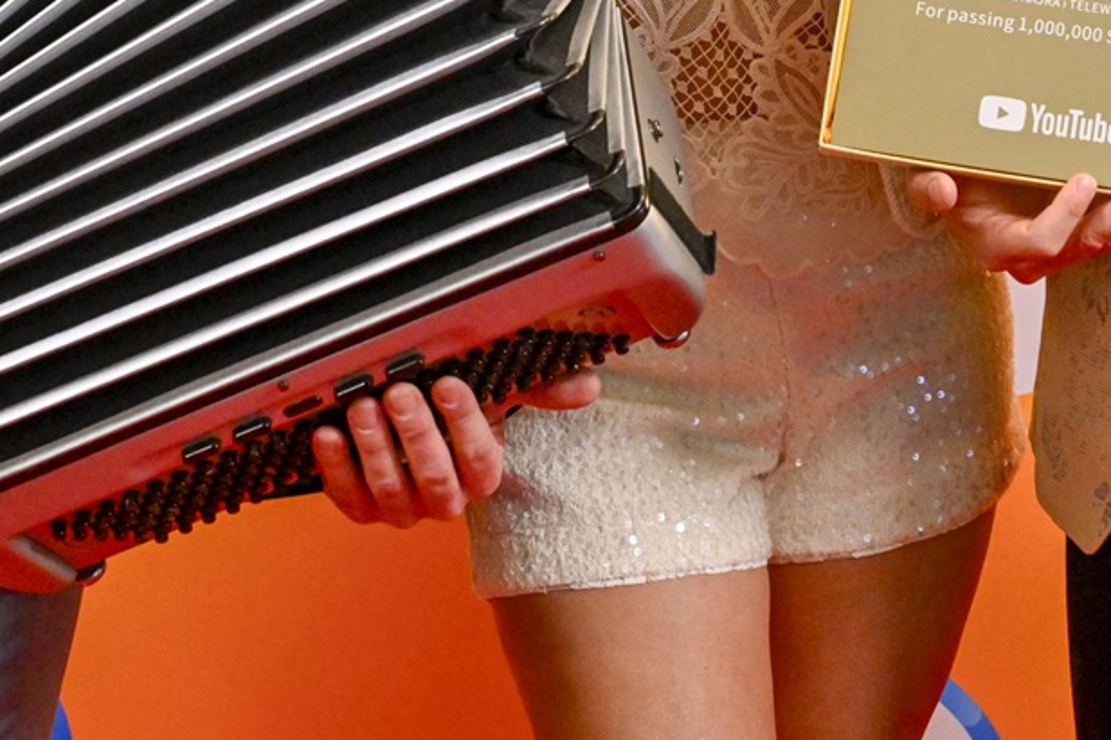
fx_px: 3239
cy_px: -221
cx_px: 760
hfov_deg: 19.4
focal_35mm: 105
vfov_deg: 12.6
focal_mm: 36
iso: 4000
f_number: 5.6
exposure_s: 1/400
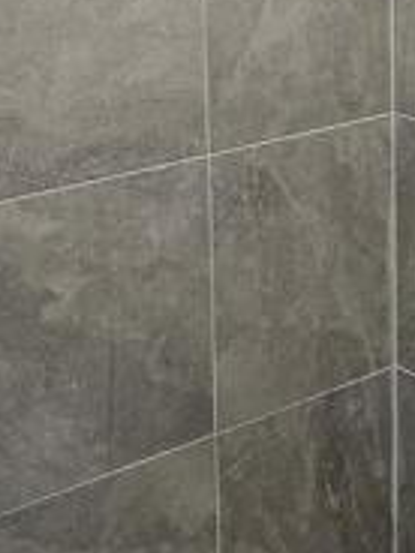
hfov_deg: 16.1
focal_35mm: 90
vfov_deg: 21.2
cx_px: 424
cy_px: 27
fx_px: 1439
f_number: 1.7
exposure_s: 1/120
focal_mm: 6.3
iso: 250
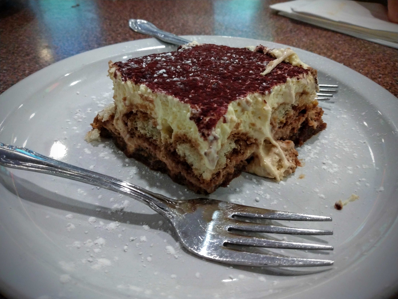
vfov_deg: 66.0
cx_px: 199
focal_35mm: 20
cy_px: 150
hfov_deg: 81.7
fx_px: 230
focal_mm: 3.54
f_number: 2
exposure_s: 1/30
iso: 628
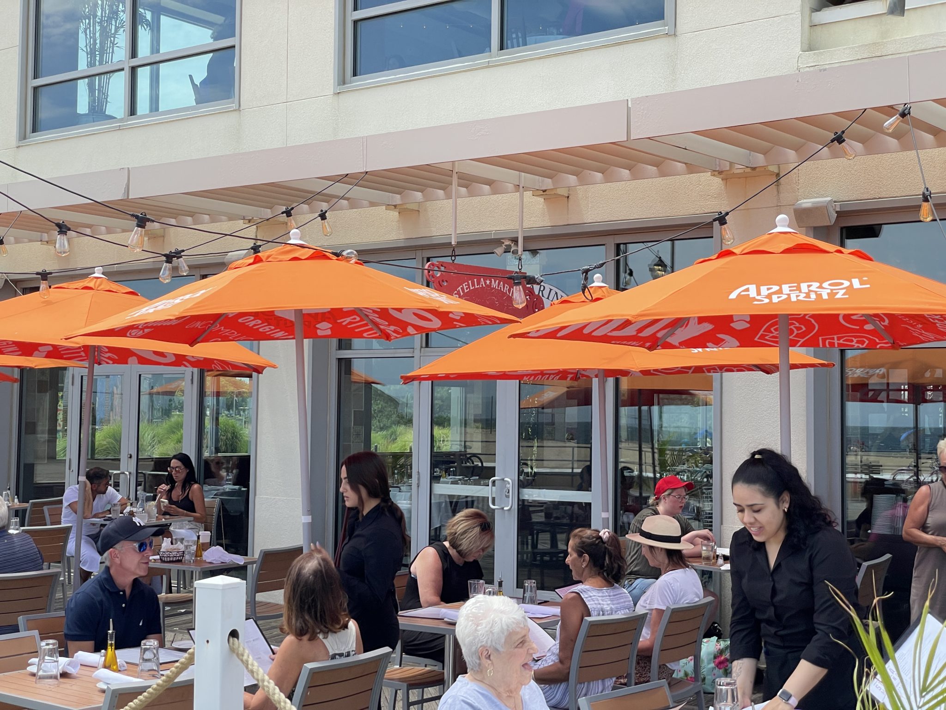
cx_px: 473
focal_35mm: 52
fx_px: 1421
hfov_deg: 36.8
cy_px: 355
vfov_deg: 28.0
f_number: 2
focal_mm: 6
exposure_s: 1/959
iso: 25
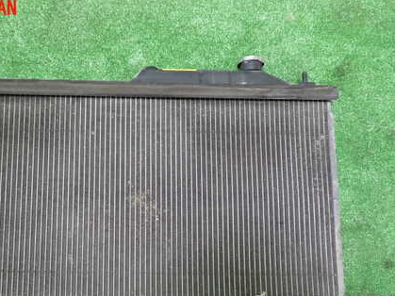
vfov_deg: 33.1
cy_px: 209
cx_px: 128
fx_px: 491
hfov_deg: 43.2
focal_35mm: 43
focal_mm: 5.4
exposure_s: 1/30
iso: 250
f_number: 2.3
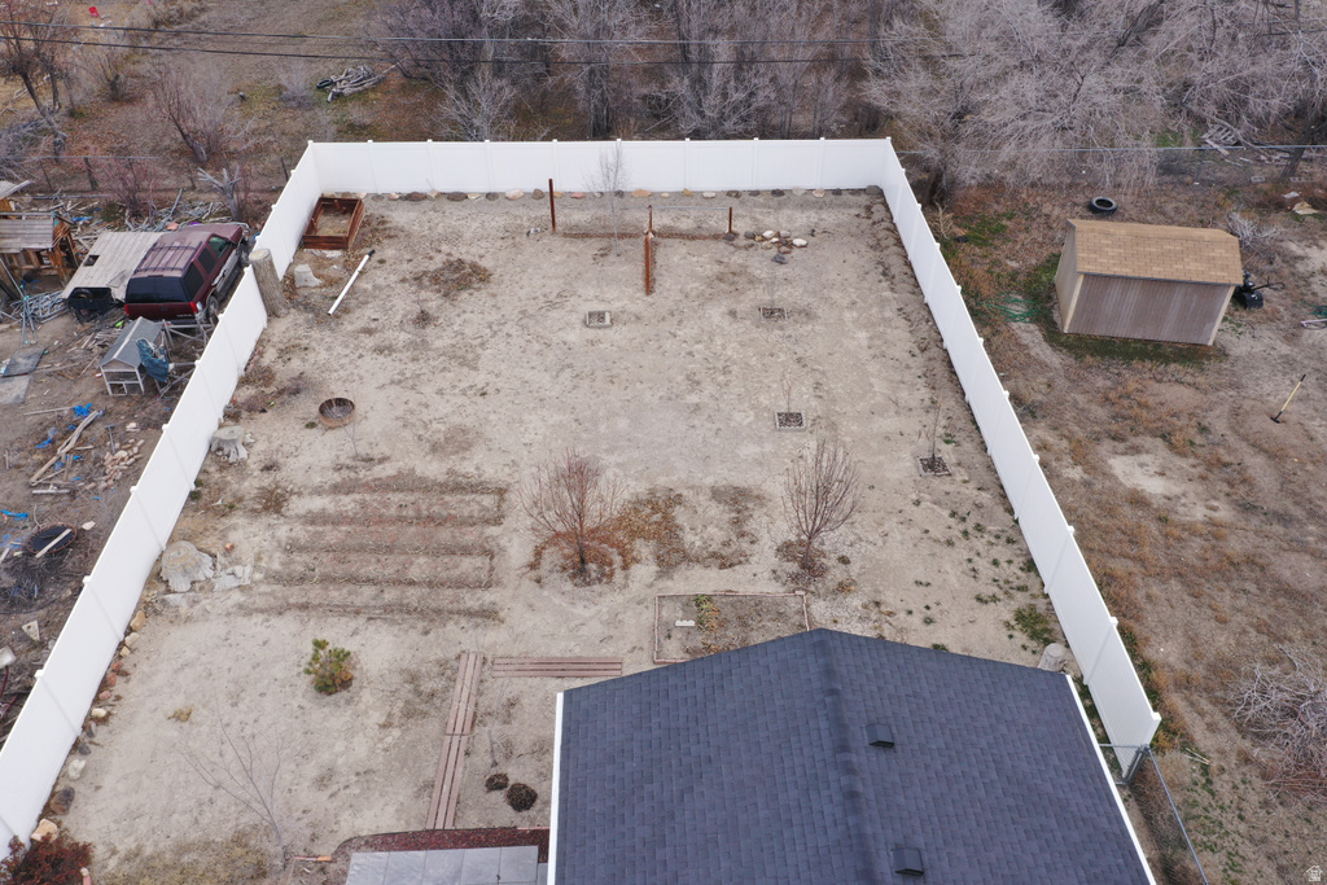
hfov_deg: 65.5
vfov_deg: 46.4
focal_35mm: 28
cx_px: 664
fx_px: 1032
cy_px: 442
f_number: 5.6
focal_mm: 10.26
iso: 100
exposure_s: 1/120
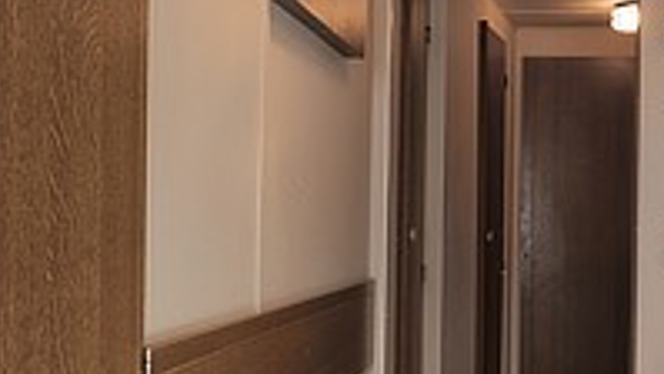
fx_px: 1250
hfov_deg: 29.2
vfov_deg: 17.0
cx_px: 504
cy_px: 244
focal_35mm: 71
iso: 200
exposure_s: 1/6
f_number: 8
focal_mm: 10
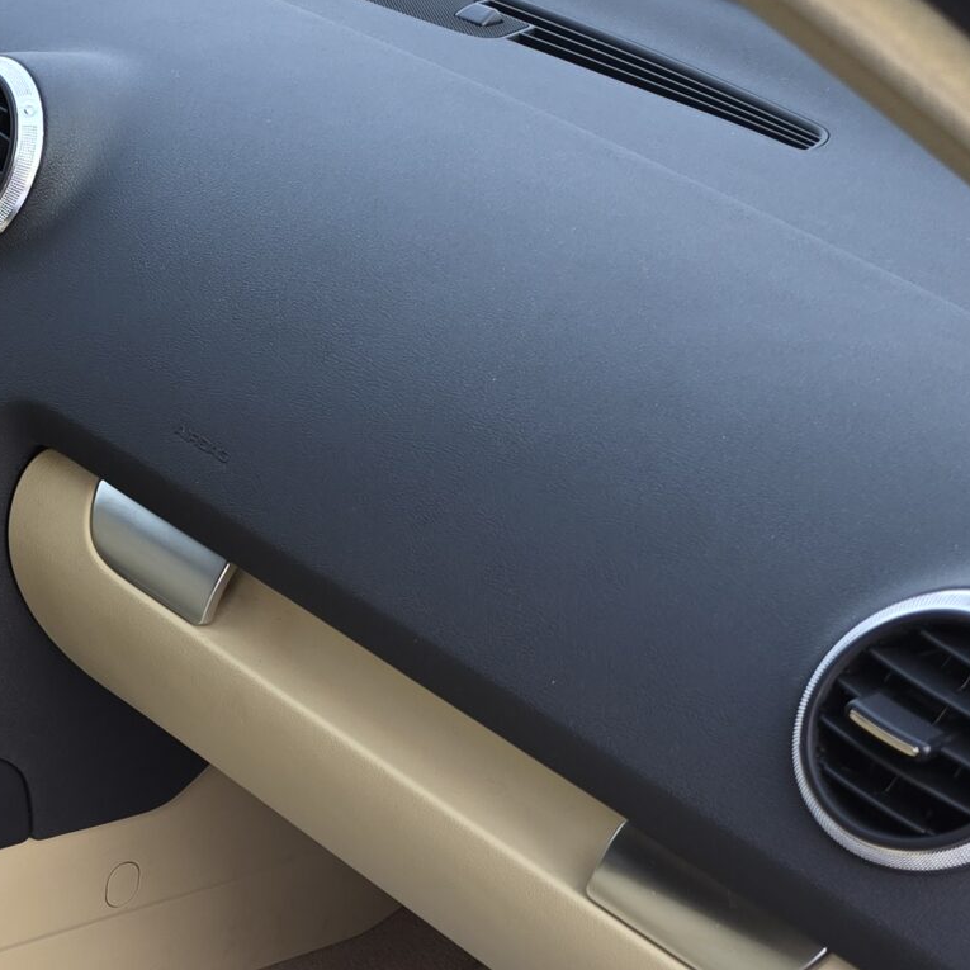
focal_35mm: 68
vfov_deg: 24.2
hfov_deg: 23.3
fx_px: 2156
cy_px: 970
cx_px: -175
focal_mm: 6.3
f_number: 1.7
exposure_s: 1/180
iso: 40
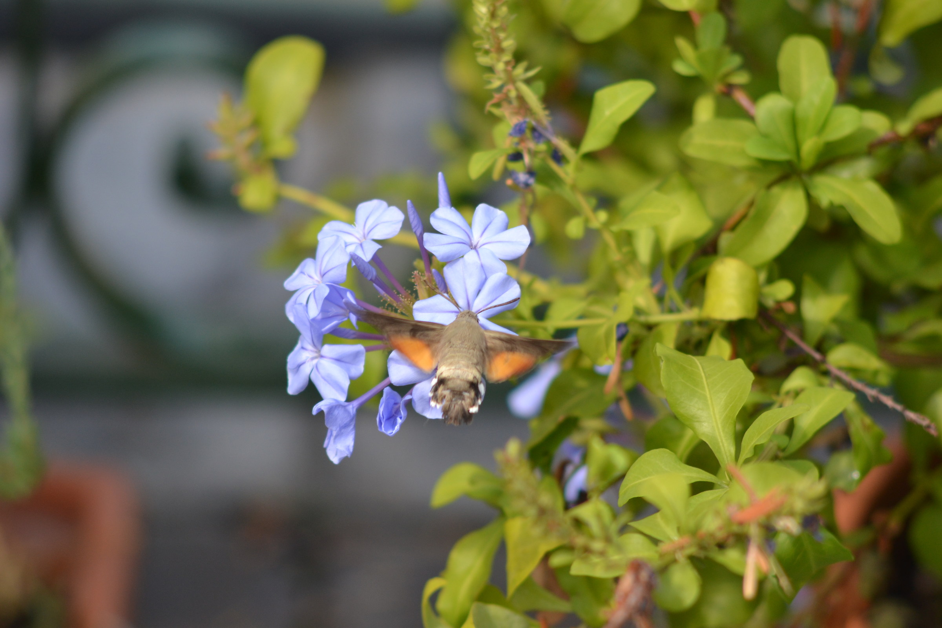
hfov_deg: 6.5
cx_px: 471
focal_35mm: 315
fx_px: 8242
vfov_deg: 4.4
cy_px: 314
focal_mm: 210
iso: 400
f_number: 5.6
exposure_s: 1/640
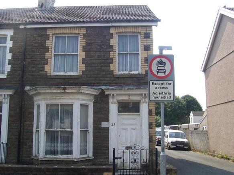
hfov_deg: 50.1
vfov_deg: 38.7
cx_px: 117
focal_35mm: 37
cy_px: 88
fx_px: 250
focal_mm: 5.6
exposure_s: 1/250
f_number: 5.6
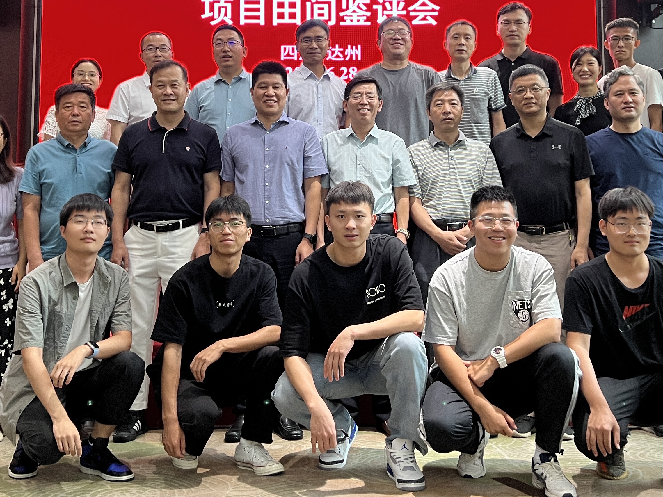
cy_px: 141
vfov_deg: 31.1
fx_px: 881
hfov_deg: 41.2
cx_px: 337
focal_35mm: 46
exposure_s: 1/50
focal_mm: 5.7
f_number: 1.5
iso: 160
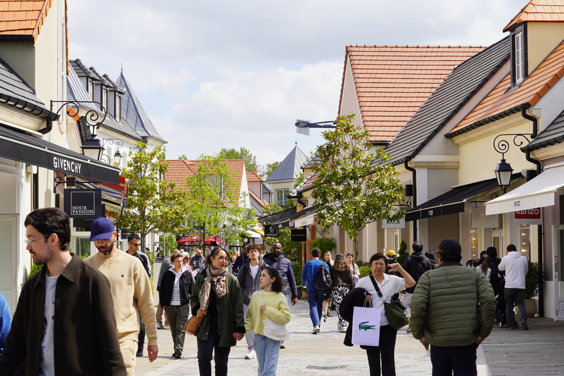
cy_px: 188
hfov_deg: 23.0
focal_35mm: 88
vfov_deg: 15.4
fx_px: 1386
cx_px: 282
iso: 100
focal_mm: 59
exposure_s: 1/160
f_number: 9
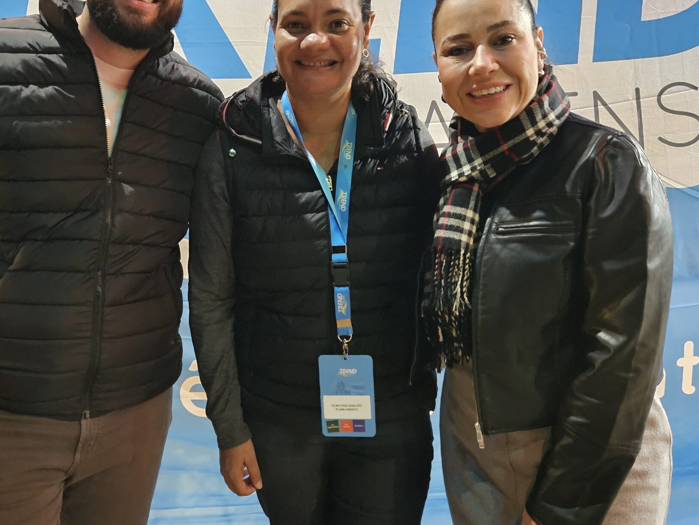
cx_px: 258
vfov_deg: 39.6
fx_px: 727
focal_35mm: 36
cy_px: 244
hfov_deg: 50.8
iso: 1600
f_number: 1.8
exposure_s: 1/17
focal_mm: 5.4
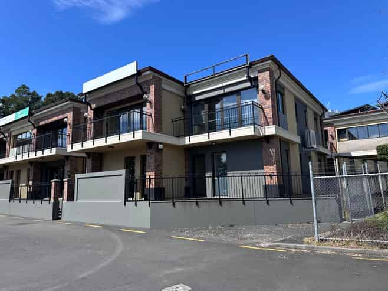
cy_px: 146
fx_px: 269
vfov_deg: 56.8
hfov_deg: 71.6
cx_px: 194
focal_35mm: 24
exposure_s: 1/3247
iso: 80
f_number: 1.78
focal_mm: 6.86
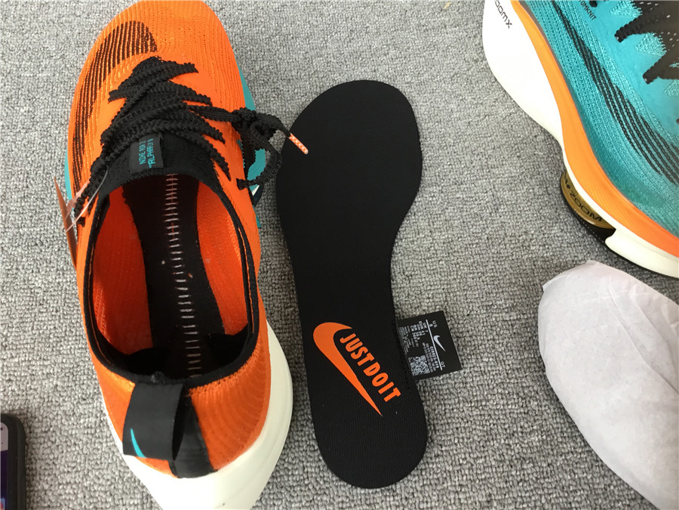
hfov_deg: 58.4
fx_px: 608
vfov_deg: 45.4
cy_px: 255
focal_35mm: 31
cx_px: 340
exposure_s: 1/33
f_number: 2.4
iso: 25
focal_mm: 3.3
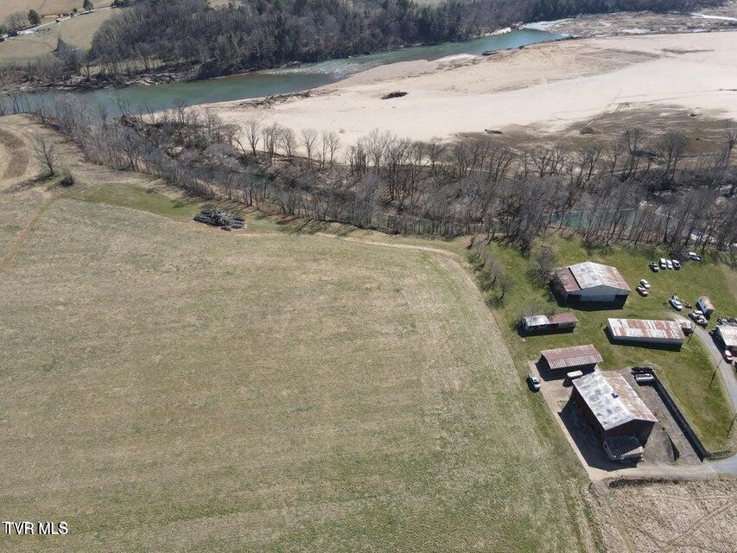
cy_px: 276
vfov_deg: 56.8
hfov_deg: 71.6
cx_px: 368
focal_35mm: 24
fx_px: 511
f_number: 2.8
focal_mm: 4.5
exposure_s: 1/400
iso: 100
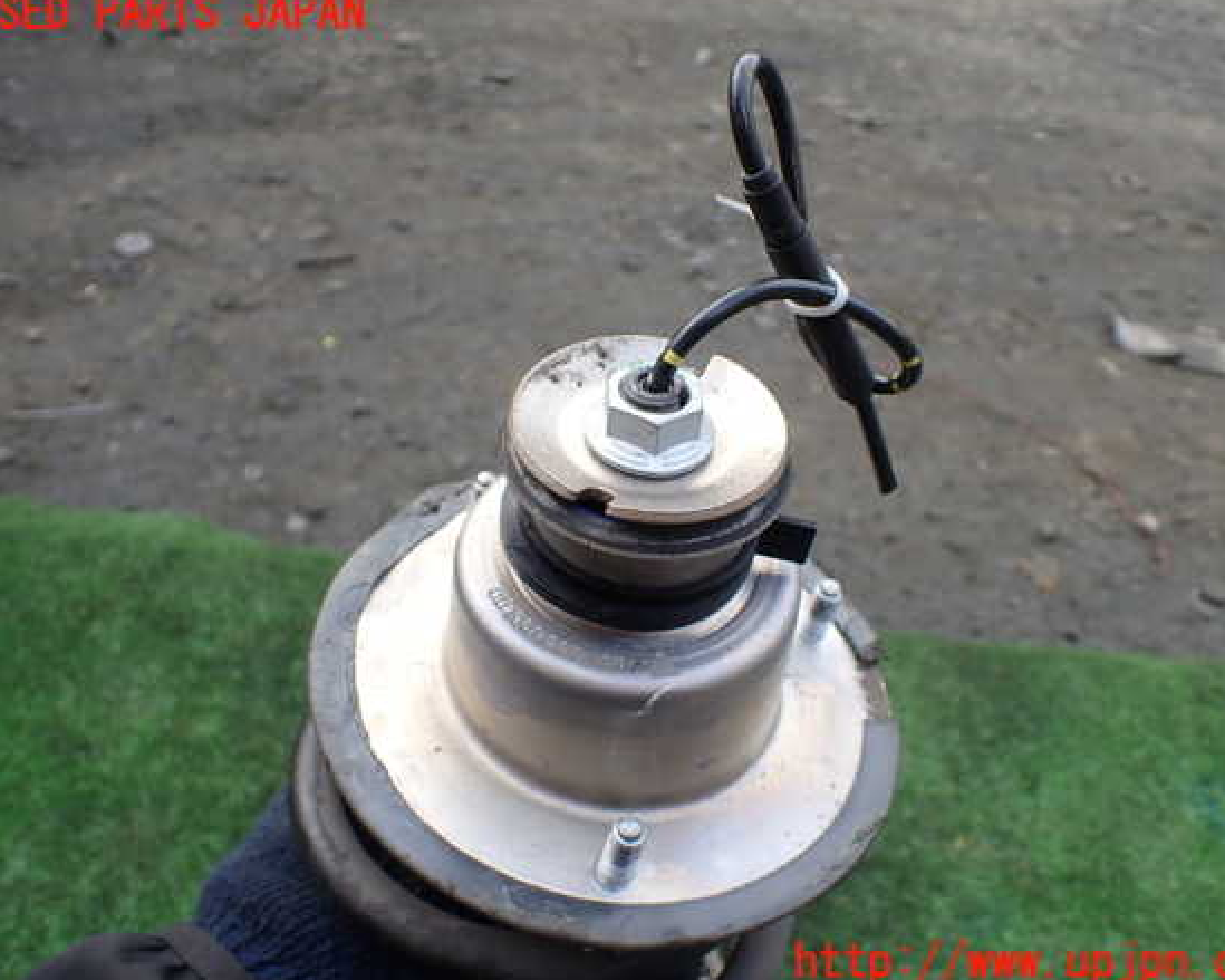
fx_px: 1160
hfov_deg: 55.7
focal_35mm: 32
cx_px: 629
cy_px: 489
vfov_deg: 45.8
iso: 125
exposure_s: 1/125
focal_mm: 5.4
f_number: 2.3
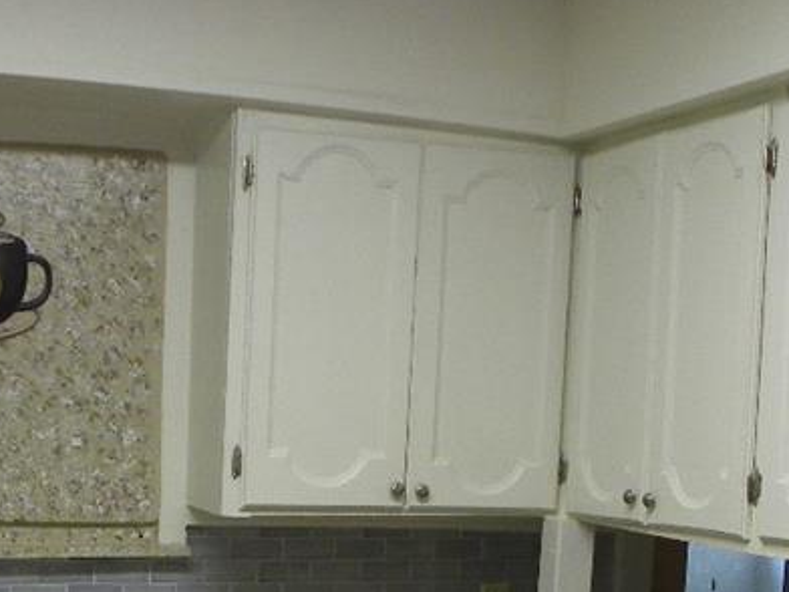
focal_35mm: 68
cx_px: 322
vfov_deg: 20.1
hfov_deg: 28.5
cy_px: 731
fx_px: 1550
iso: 80
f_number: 2.8
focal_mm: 4.6
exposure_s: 1/30
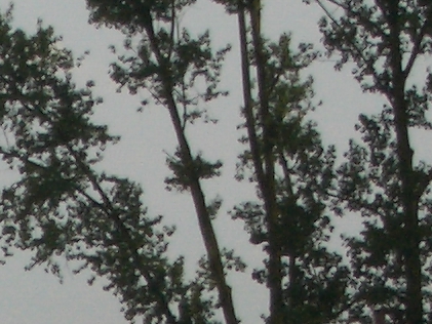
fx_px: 5056
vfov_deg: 3.6
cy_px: 650
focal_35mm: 405
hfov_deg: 4.8
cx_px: -503
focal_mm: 12.2
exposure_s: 1/250
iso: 50
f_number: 6.2
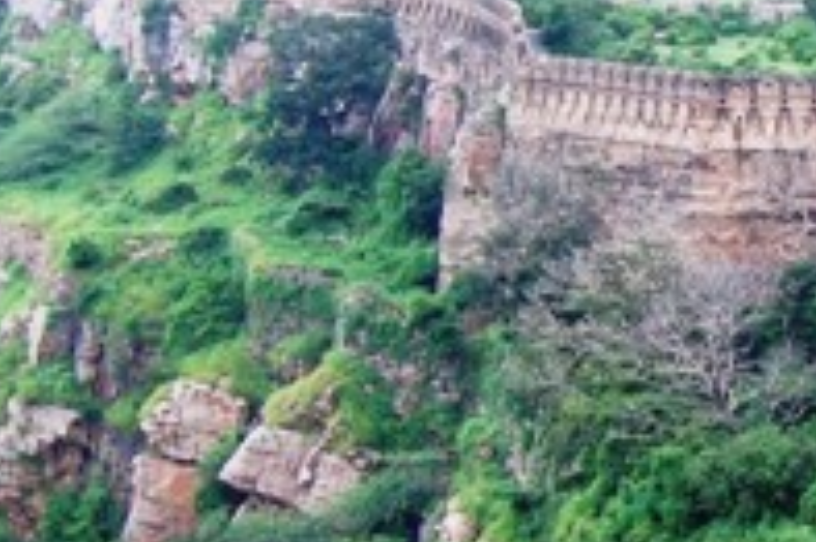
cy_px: 236
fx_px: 3171
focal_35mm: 140
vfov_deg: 9.8
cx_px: 1458
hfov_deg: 13.2
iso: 200
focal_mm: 23
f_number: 5.6
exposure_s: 1/125
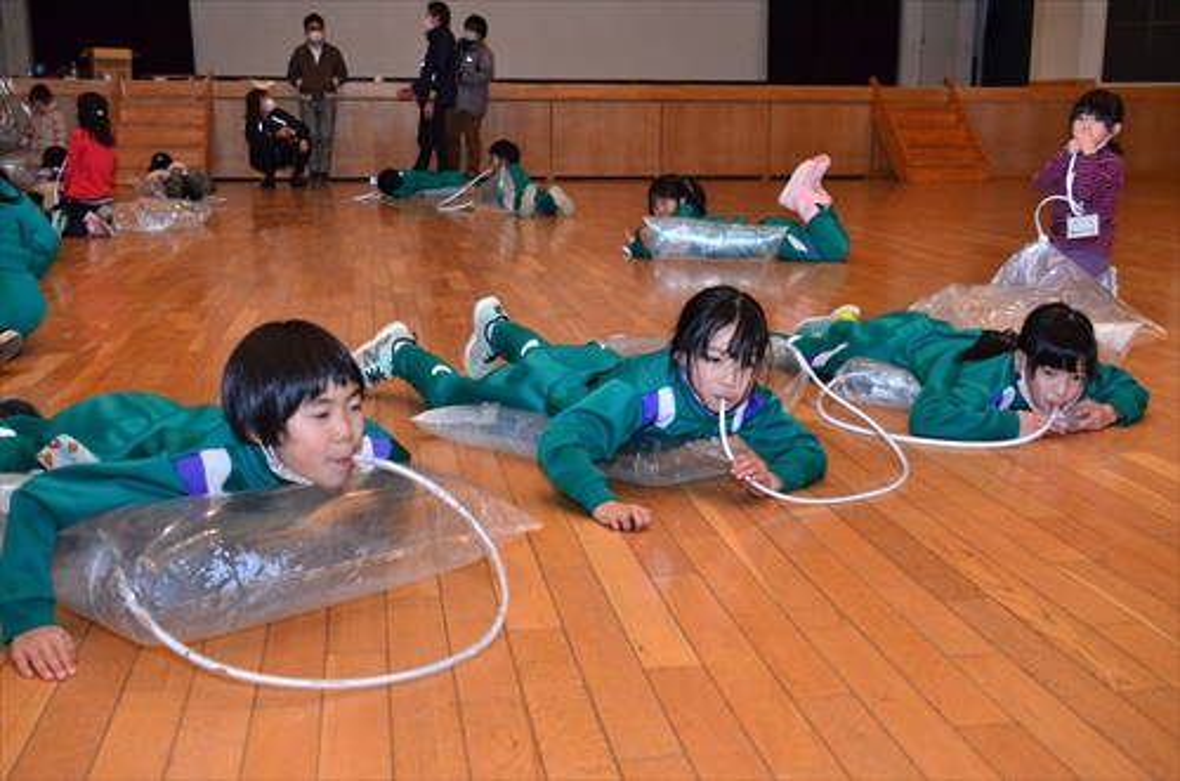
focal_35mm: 39
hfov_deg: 49.6
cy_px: 390
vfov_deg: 34.1
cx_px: 590
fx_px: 1275
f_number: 5
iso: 3200
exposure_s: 1/250
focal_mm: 26
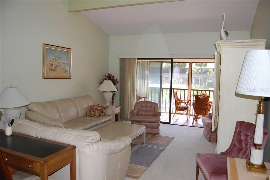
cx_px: 135
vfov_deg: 47.8
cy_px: 90
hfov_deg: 67.4
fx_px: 202
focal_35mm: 27
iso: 400
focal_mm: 18
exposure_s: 1/200
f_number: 3.5
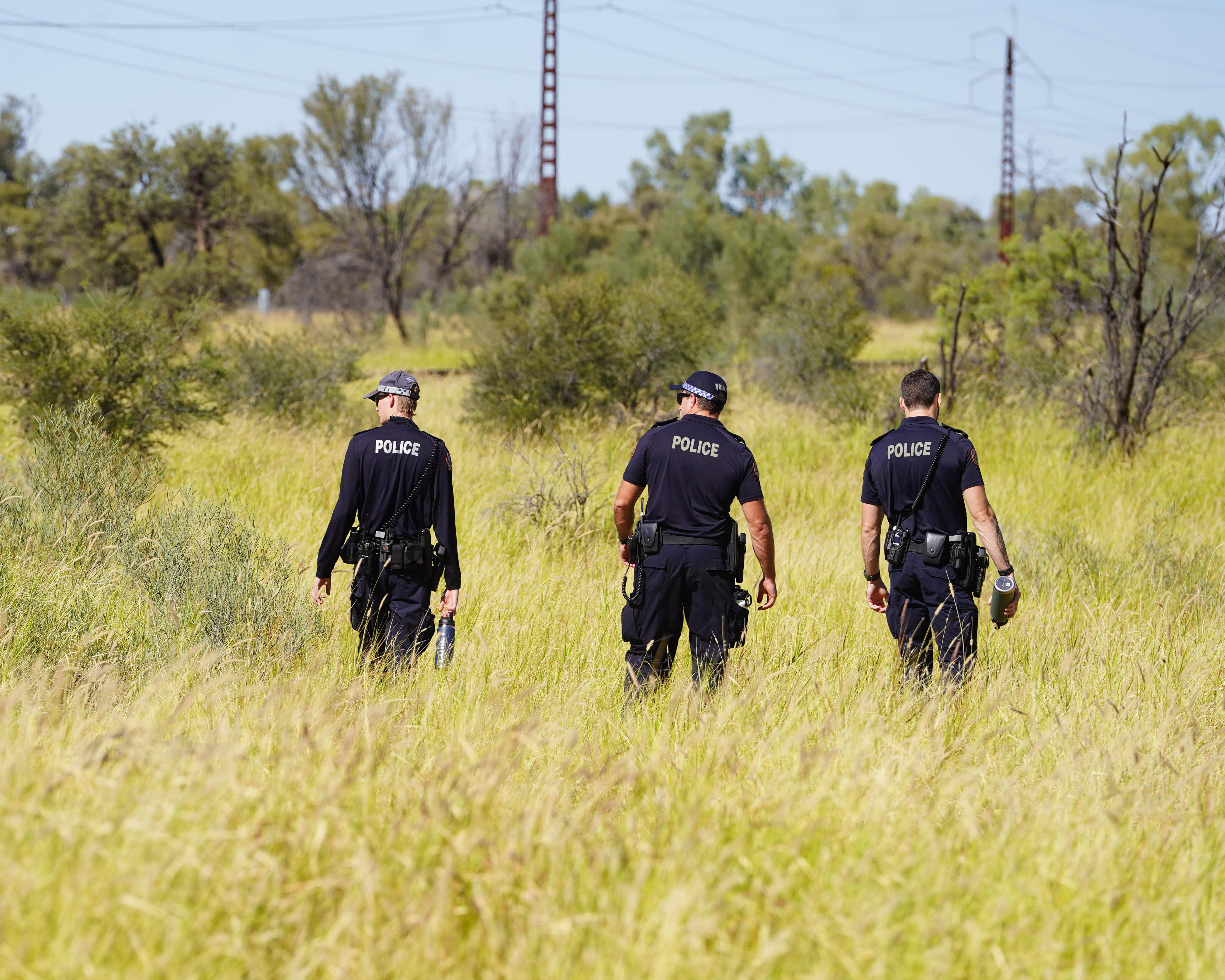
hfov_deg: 8.3
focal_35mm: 233
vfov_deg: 6.6
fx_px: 8447
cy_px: 480
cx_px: 471
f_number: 5
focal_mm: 200
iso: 100
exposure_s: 1/800
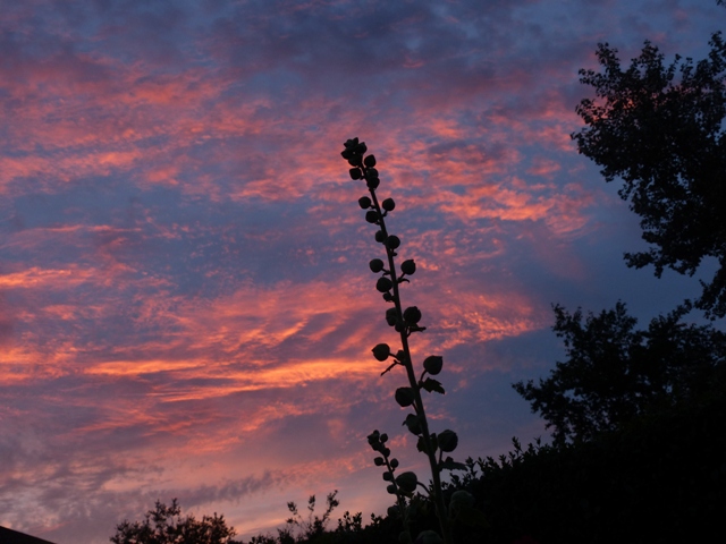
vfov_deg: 32.2
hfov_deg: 42.1
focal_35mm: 45
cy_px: 272
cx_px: 363
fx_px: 944
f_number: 2.8
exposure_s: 1/60
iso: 100
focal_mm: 8.1
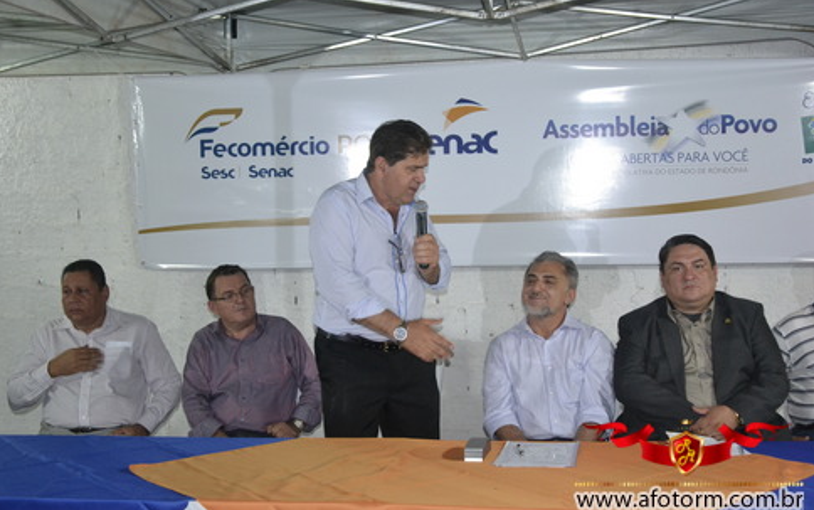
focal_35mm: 50
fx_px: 1110
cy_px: 256
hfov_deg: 40.3
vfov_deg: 25.9
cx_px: 401
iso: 2000
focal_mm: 32
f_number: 4.2
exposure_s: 1/60
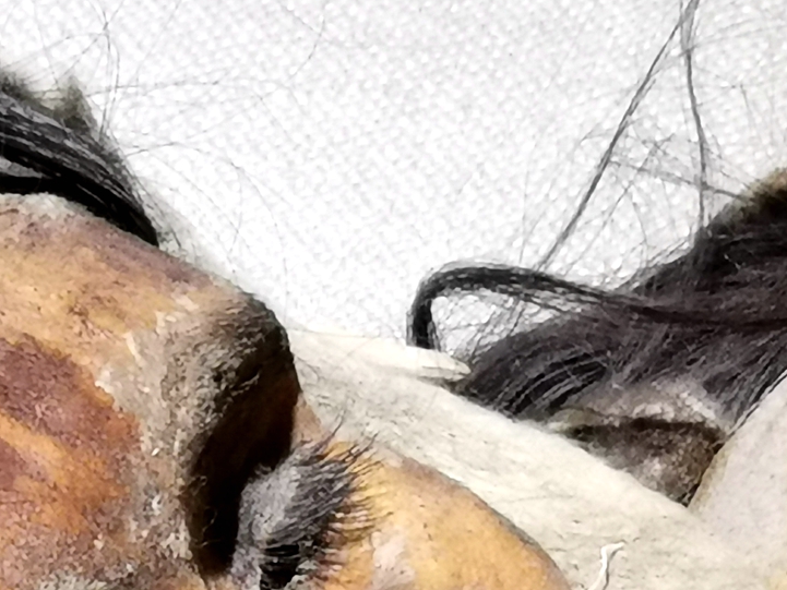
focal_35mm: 307
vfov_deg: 4.8
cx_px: 194
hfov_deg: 6.4
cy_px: 726
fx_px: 6981
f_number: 2.4
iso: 125
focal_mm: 3.95
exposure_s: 1/50
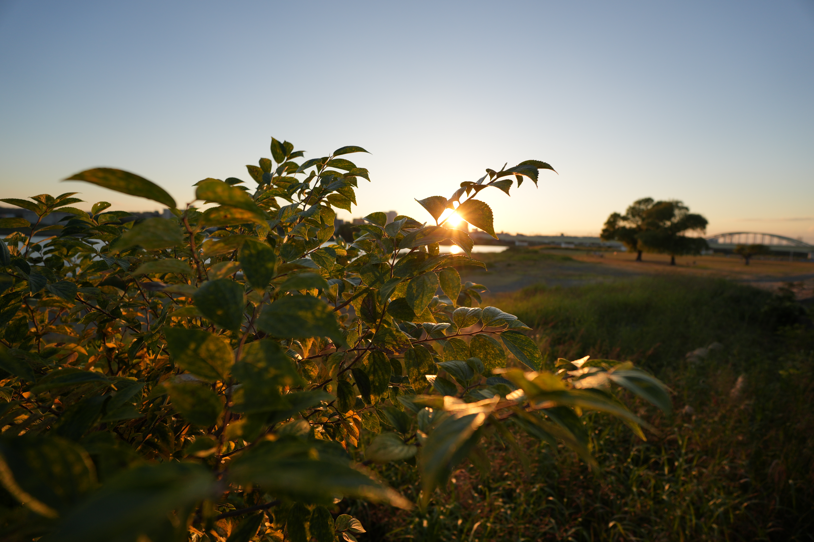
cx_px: 407
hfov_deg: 100.4
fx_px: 339
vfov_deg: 77.3
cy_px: 271
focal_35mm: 15
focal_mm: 10
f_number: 2.8
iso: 100
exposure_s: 1/800
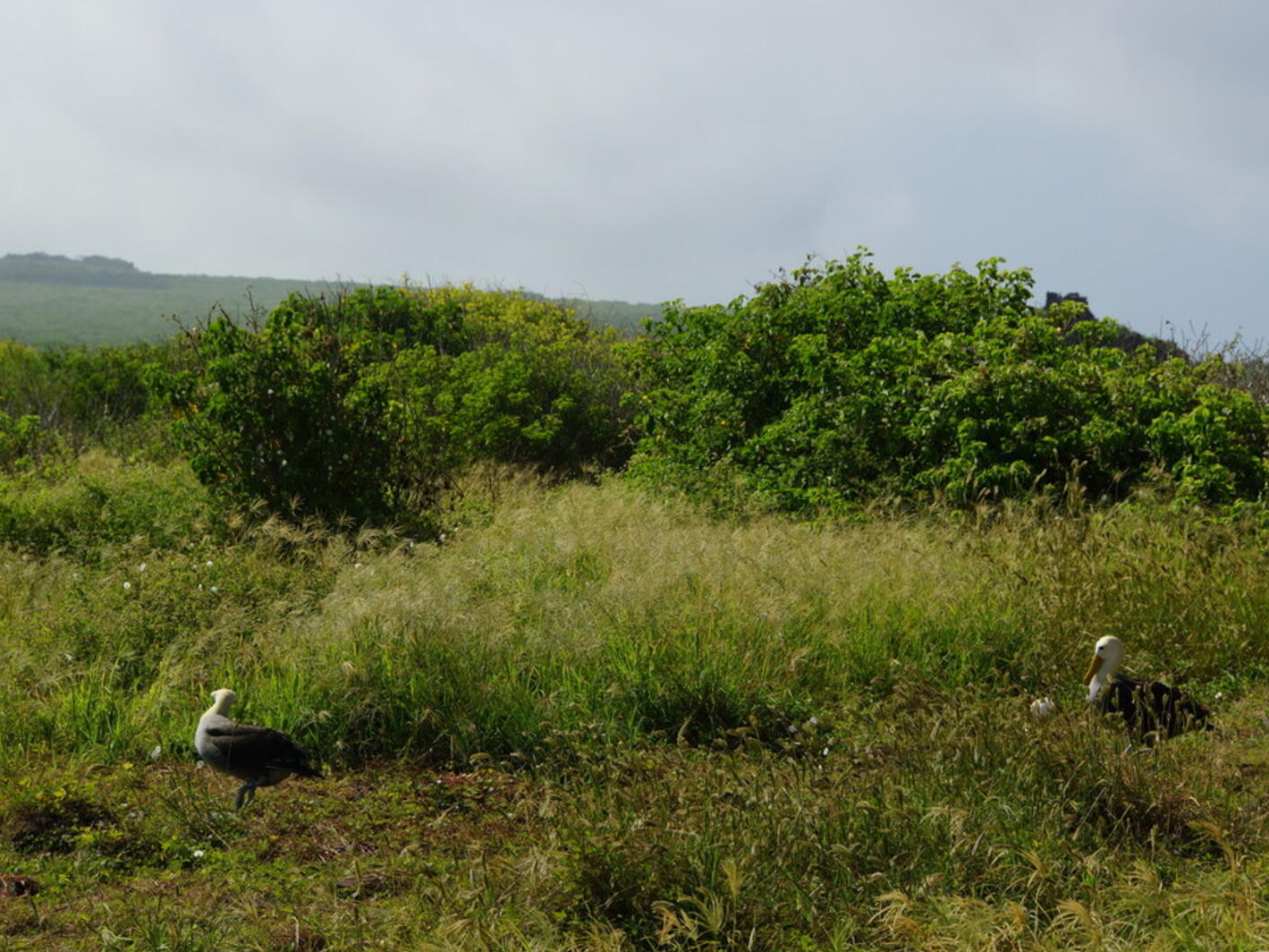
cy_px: 476
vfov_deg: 12.8
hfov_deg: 17.0
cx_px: 617
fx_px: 4252
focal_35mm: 116
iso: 100
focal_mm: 71.5
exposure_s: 1/200
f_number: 8
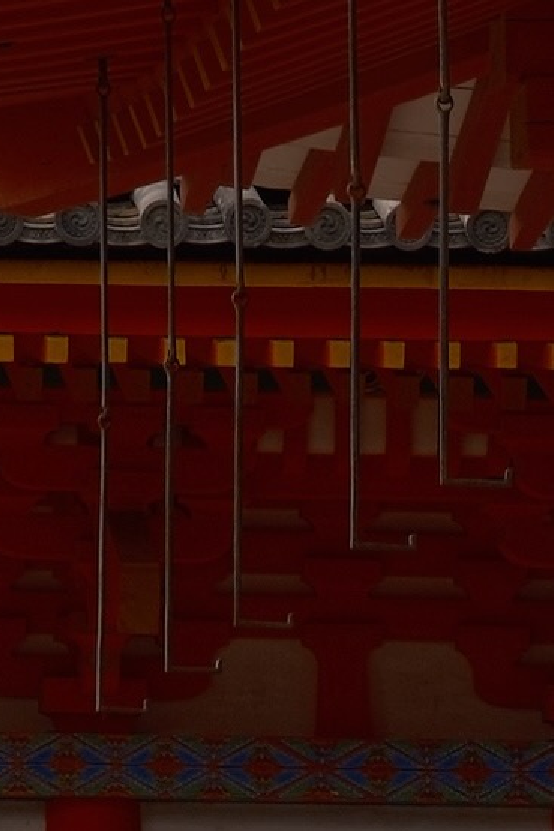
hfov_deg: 3.9
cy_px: -1685
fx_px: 8004
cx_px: -527
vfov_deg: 5.6
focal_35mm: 347
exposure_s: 1/125
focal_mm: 33
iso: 125
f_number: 8
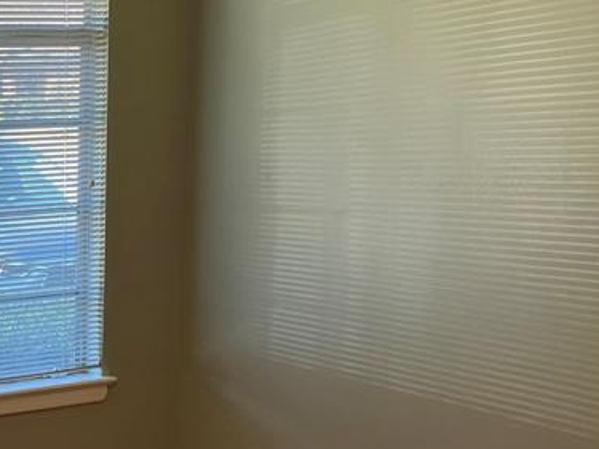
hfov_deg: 24.7
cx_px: -123
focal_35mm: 71
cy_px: 342
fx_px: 1228
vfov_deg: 20.5
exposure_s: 1/120
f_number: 1.6
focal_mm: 5.1
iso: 50
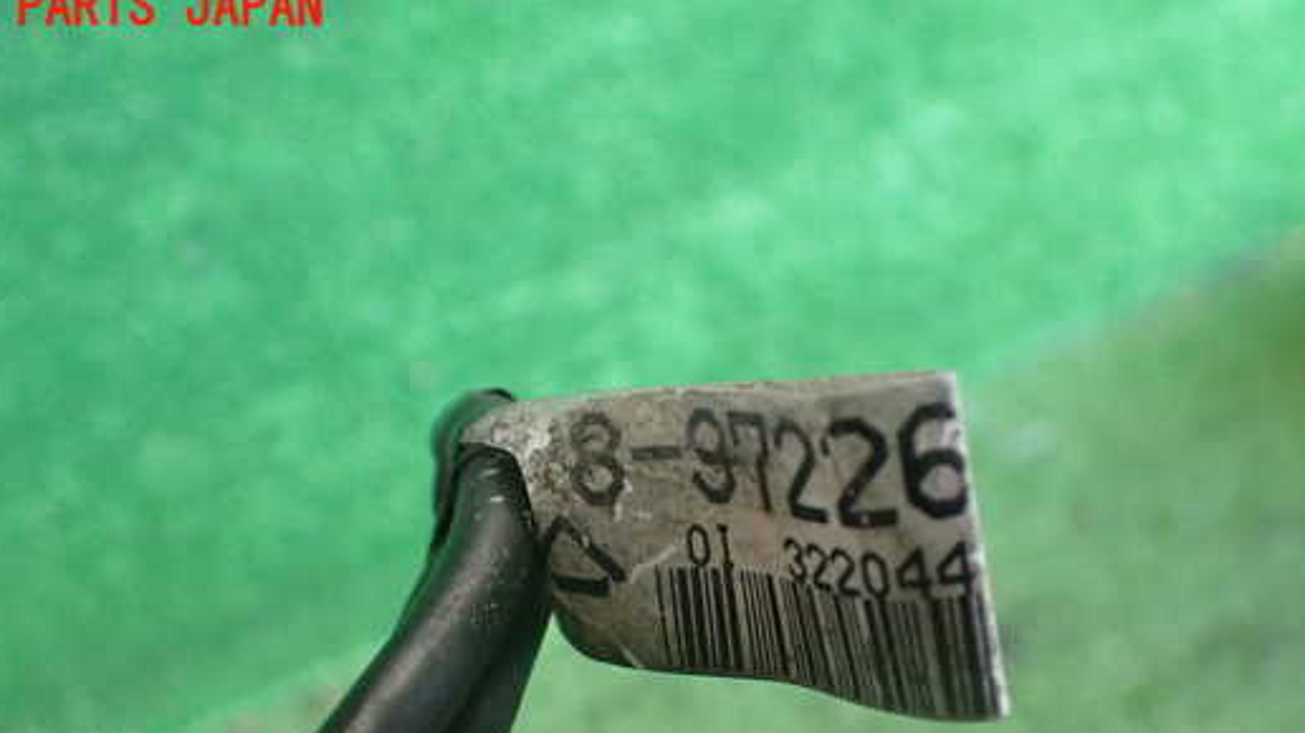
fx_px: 1315
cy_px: 546
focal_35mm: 38
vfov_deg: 30.7
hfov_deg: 52.8
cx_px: 622
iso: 800
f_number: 2.3
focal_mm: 5.4
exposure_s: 1/125
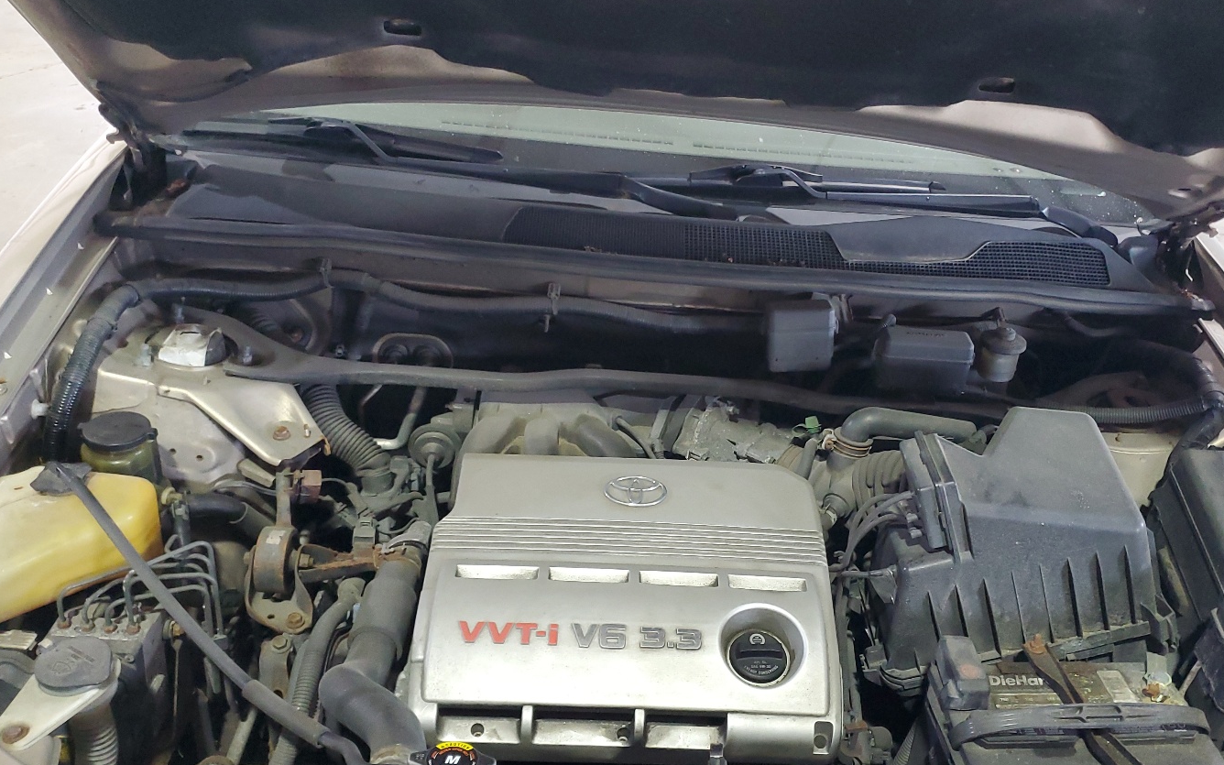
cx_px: 694
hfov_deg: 57.9
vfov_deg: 38.3
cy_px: 367
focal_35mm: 33
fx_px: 1101
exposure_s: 1/60.2
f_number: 1.5
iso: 253
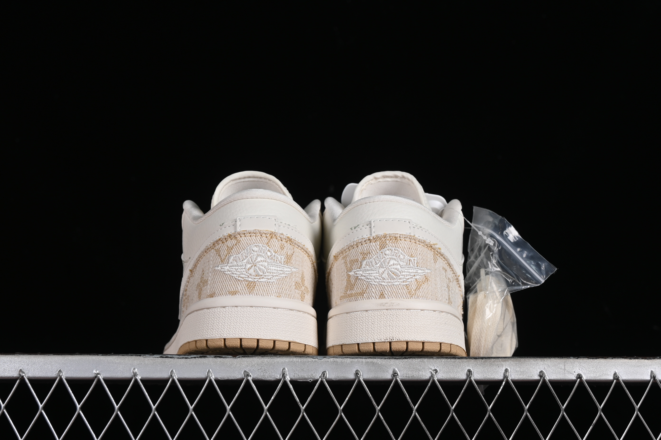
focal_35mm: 75
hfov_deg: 27.0
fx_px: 1377
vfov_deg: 18.2
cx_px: 330
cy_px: 220
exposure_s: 1/80
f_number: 8
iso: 160
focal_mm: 50
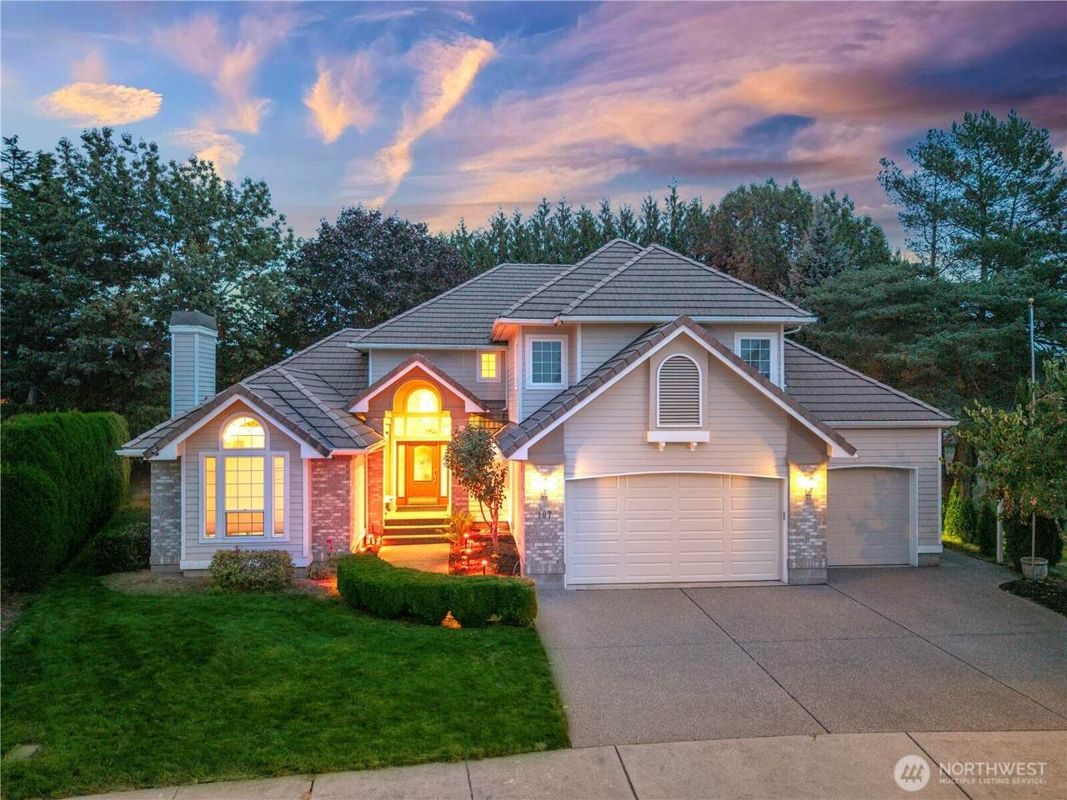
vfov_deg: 56.8
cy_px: 400
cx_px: 534
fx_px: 740
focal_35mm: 24
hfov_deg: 71.6
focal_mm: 8.67
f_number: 1.8
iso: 870
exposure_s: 1/13
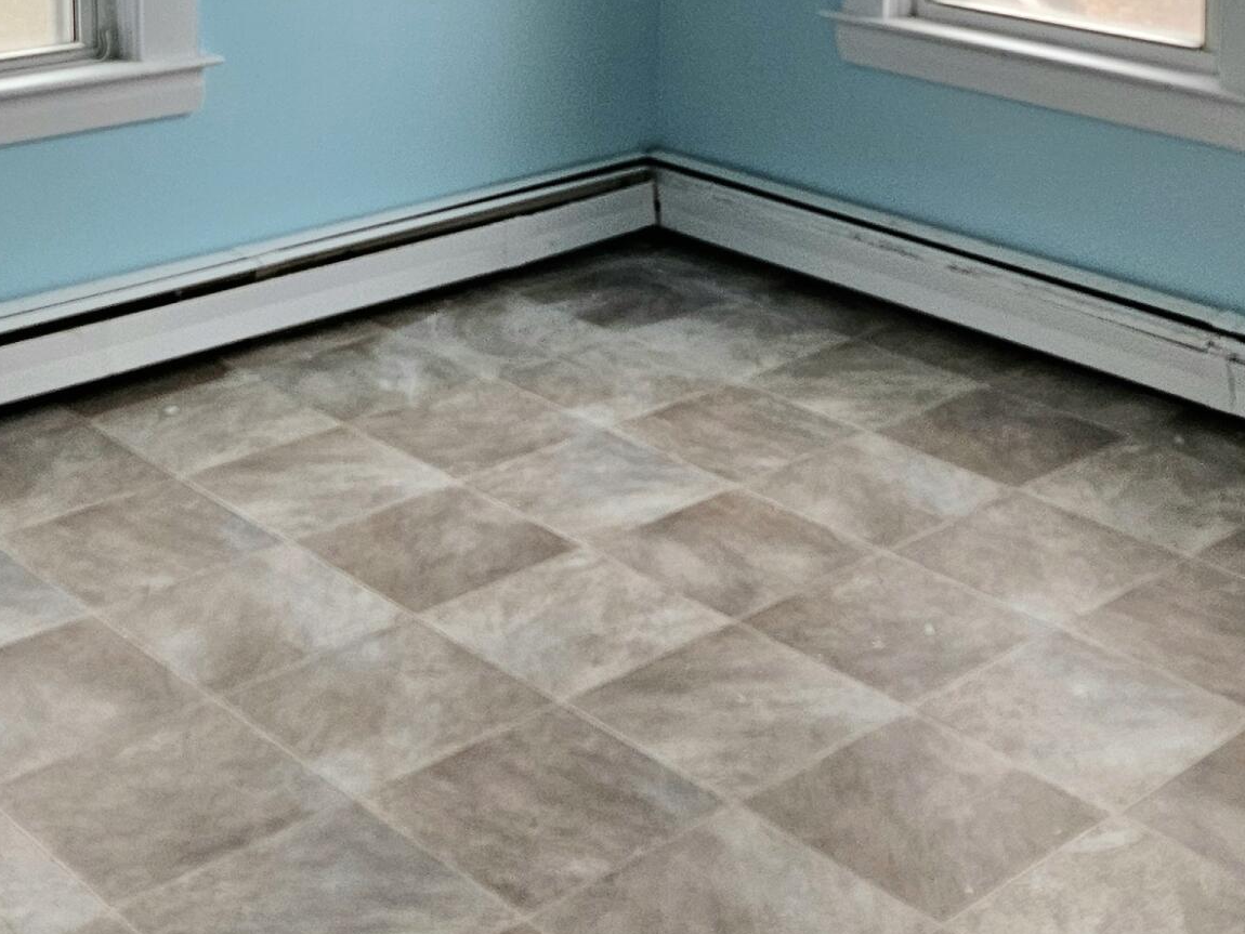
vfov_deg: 22.9
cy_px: -103
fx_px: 2158
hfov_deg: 32.2
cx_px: 678
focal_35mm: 60
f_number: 1.8
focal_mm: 5.4
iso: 250
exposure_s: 1/208
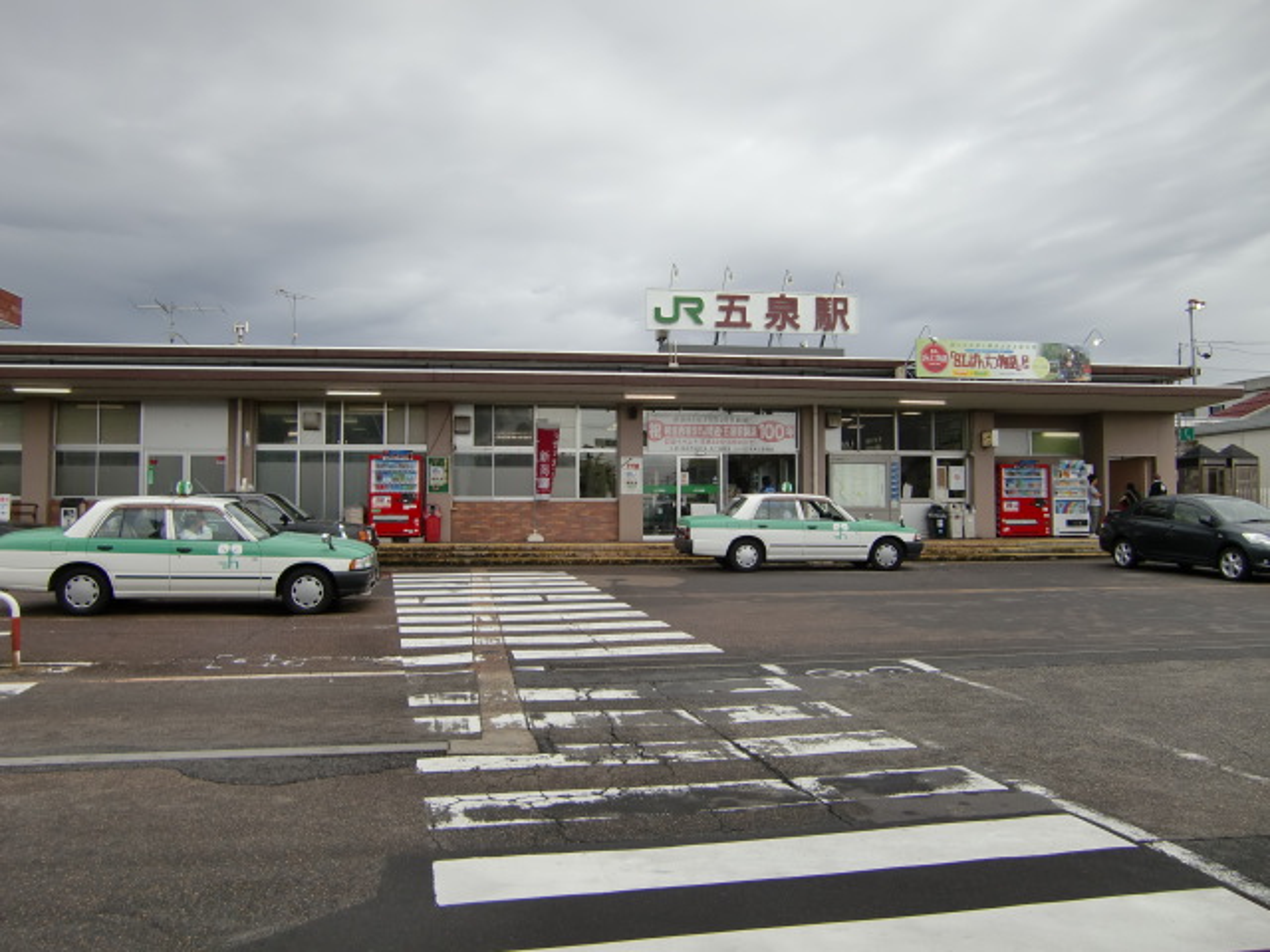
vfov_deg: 49.7
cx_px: 635
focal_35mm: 28
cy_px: 476
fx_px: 1027
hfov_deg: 63.4
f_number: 2.6
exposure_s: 1/500
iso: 64
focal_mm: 4.9
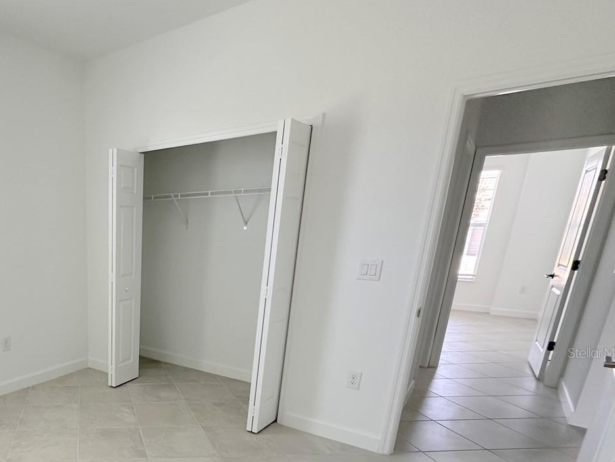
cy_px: 352
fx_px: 426
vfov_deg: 53.9
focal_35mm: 24
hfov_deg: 63.8
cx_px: 103
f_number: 2.2
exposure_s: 1/99
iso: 160
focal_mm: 2.22
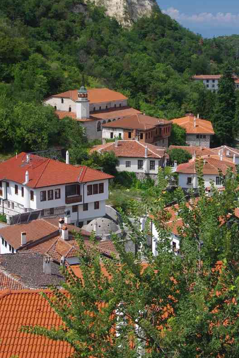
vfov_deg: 32.3
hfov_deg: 21.9
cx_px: 115
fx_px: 618
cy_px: 144
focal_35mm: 62
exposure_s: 1/80
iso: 200
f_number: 11
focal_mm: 32.5
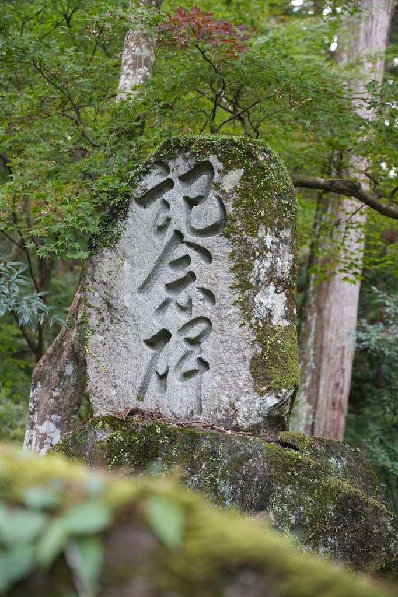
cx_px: 199
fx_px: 1244
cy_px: 298
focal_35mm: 75
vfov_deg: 27.0
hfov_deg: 18.2
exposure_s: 1/160
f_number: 4
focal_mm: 75
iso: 4000
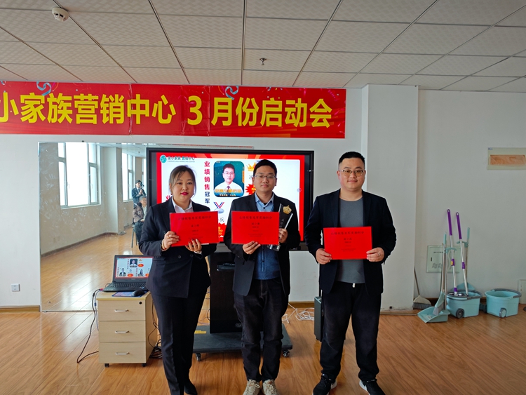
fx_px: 350
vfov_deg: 58.9
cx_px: 263
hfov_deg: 73.9
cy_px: 198
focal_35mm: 23
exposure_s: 1/50.1
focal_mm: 6.68
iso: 125
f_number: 2.8
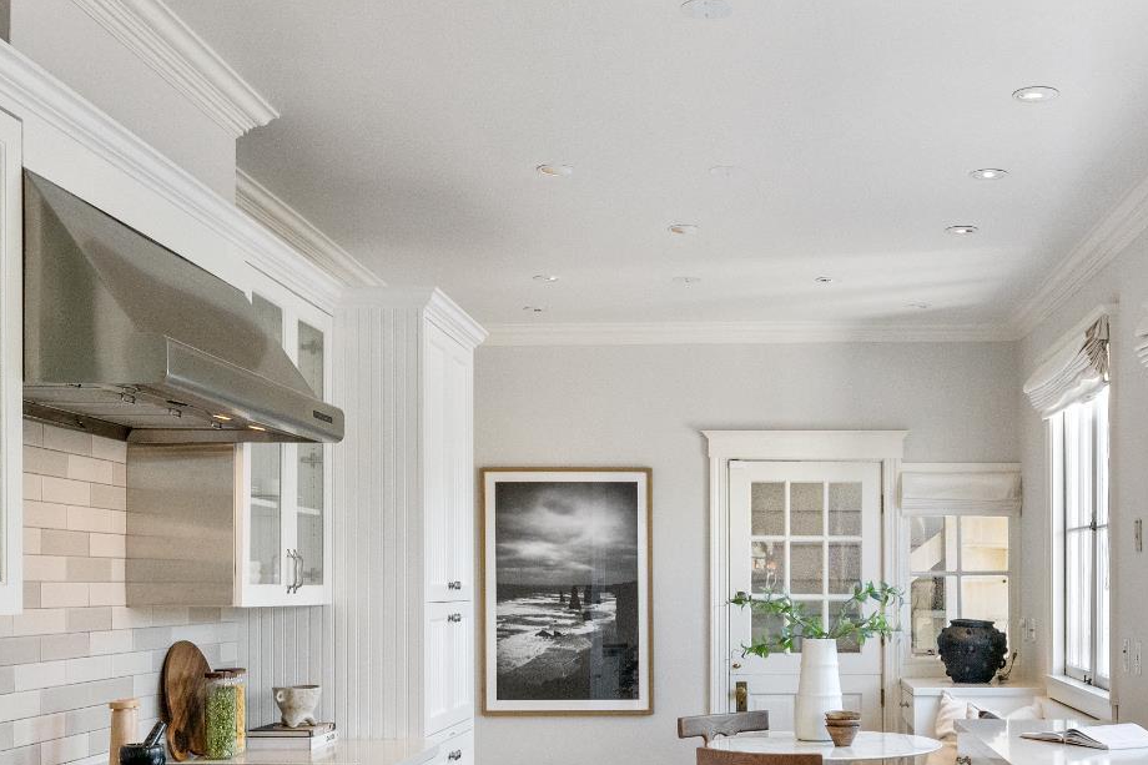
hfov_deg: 43.6
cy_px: 612
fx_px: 1403
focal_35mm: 44
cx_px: 809
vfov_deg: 29.8
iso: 400
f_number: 6.3
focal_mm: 18
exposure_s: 1/200
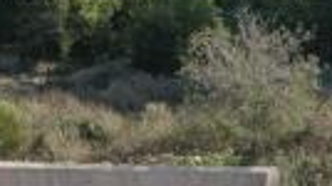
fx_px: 914
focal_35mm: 104
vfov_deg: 11.1
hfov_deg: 20.0
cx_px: 325
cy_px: 281
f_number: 5
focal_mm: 10.26
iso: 100
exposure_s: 1/240
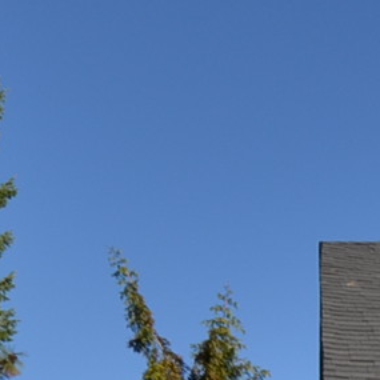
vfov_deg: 13.8
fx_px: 1279
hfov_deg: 14.3
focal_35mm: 103
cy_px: 800
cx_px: 743
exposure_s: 1/200
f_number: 9
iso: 100
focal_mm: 10
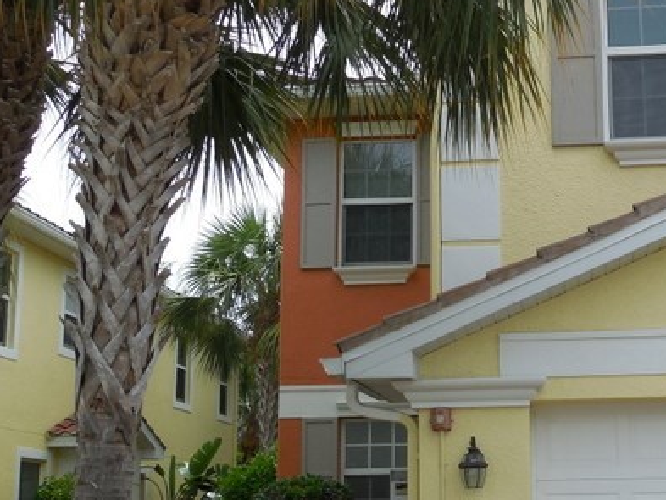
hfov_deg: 31.1
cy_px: 303
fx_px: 1174
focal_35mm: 61
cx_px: 498
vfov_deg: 24.0
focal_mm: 5.3
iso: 125
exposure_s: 1/1250
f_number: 3.2
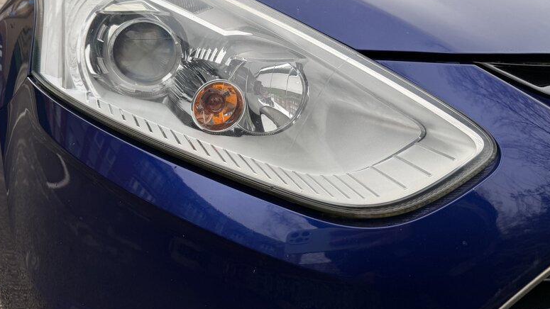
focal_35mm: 27
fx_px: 394
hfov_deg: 69.8
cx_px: 268
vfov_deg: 42.3
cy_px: 100
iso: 80
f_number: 1.78
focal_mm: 6.76
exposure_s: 1/296
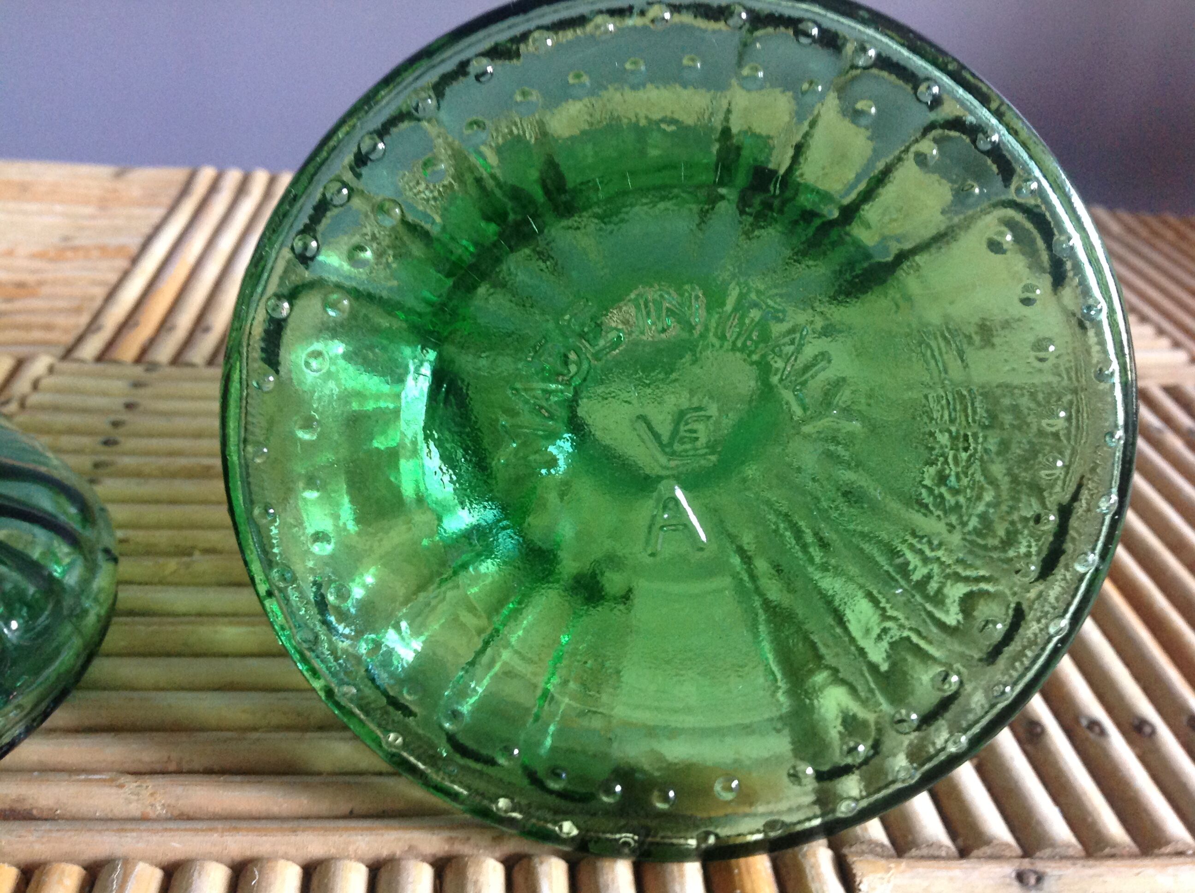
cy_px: 446
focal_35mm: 35
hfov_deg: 52.7
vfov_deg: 40.6
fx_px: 1206
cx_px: 598
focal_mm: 4.28
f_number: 2.4
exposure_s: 1/15
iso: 200
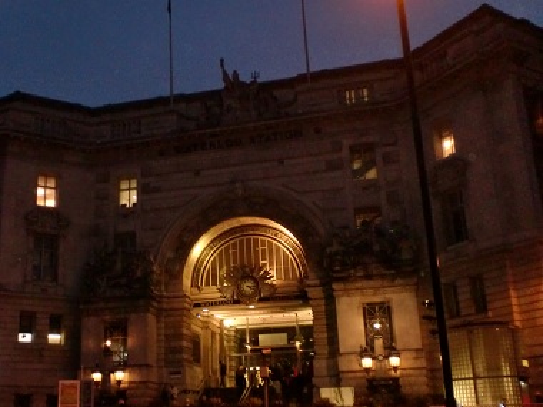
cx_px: 272
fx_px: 549
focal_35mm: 35
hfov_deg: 52.6
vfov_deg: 40.7
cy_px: 204
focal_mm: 6.3
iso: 400
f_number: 3.1
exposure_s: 1/40
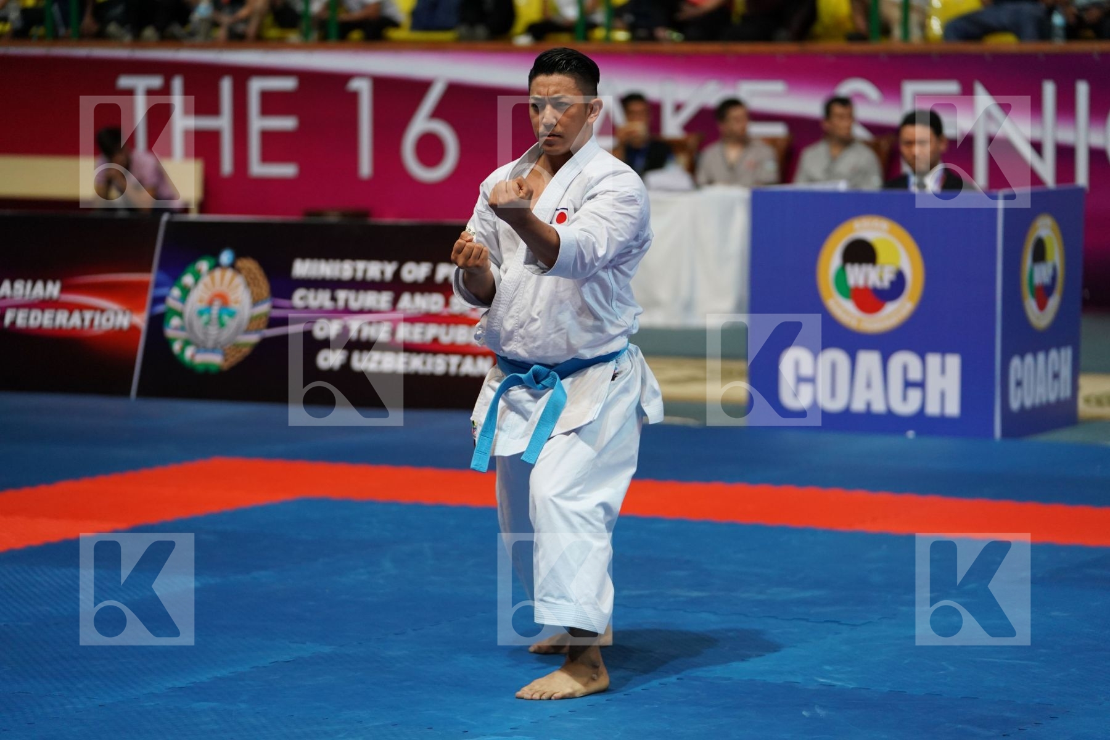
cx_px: 555
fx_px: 4008
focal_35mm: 130
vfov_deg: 10.5
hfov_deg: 15.8
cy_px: 370
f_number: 2.8
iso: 2000
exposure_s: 1/500
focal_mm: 130
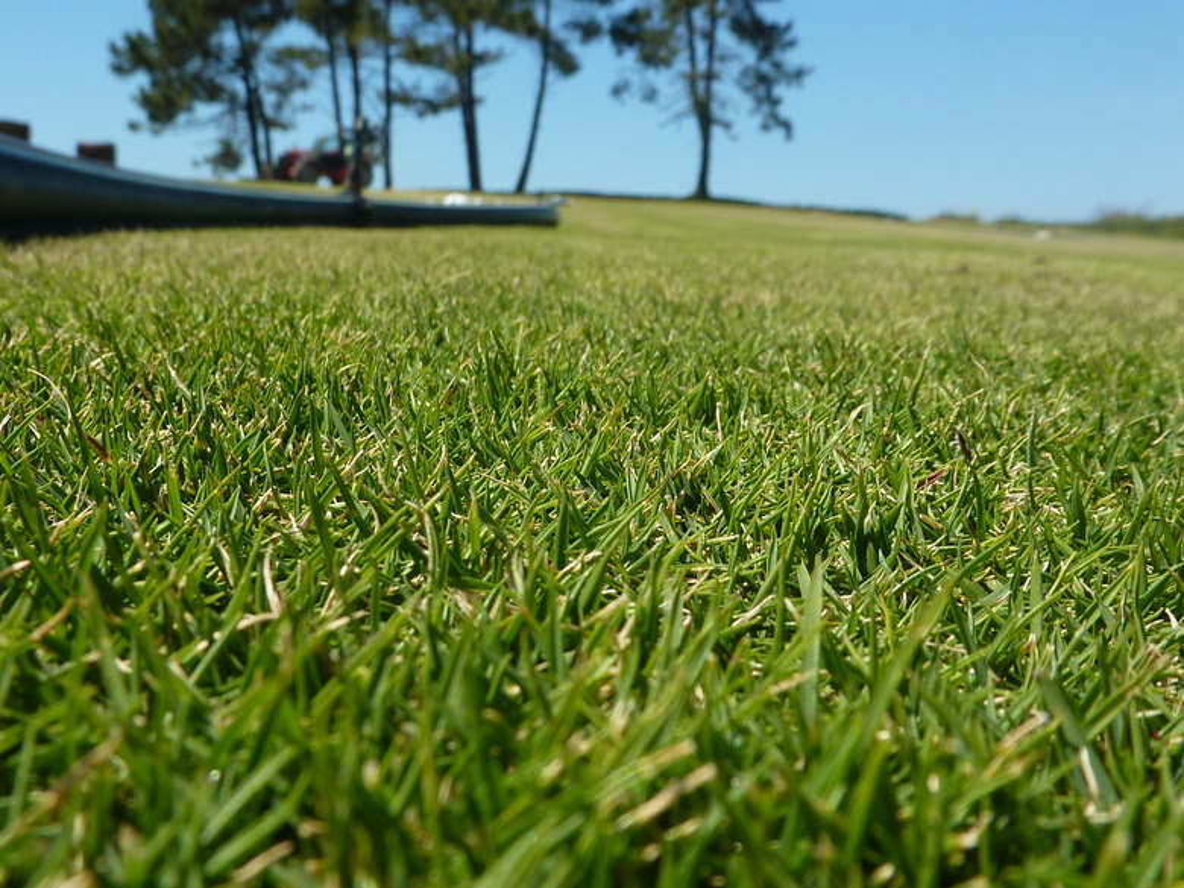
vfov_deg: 37.7
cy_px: 444
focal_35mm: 38
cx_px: 592
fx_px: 1300
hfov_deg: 49.0
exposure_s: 1/400
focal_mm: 4.4
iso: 80
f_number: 5
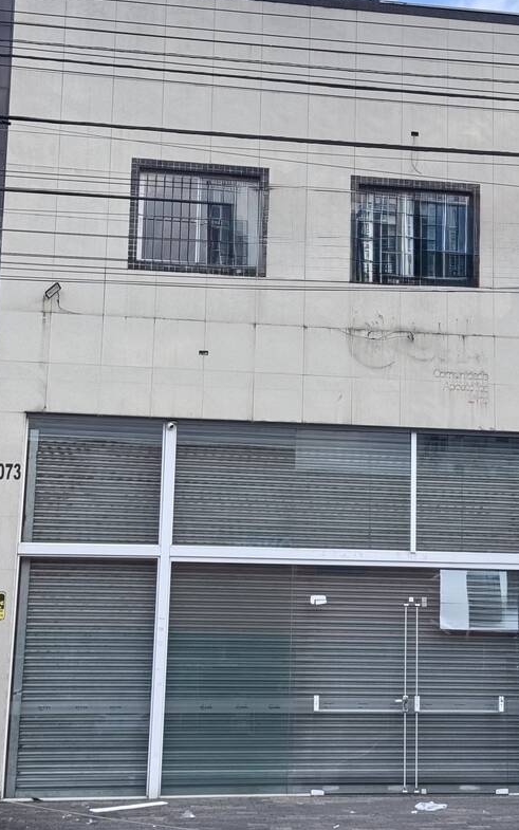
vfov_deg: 29.3
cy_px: 345
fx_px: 1583
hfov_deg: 18.5
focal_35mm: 70
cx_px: 404
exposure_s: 1/739
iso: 64
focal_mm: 6.76
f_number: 1.78
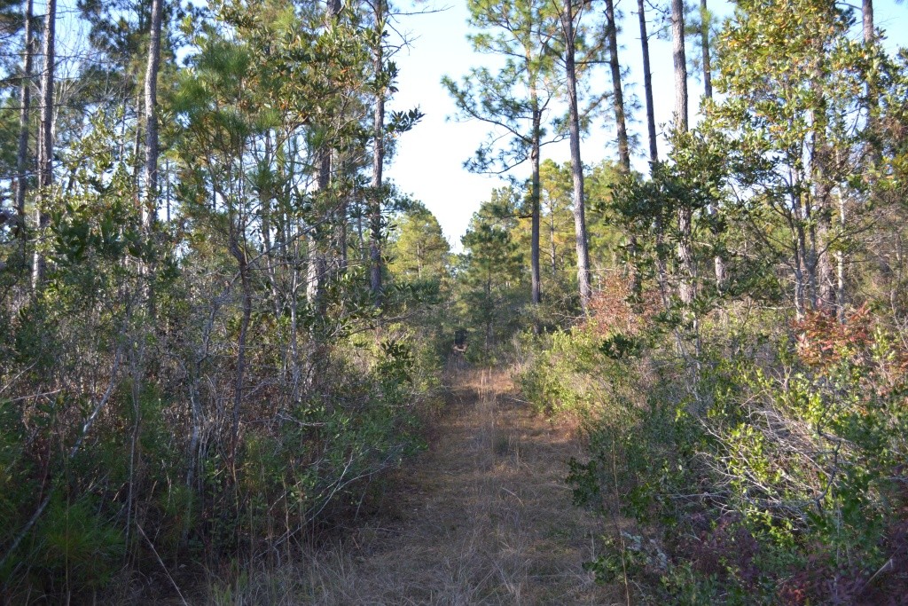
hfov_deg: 53.1
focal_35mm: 36
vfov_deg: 36.9
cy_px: 303
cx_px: 454
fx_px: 908
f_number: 4
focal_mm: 24
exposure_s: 1/125
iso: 100
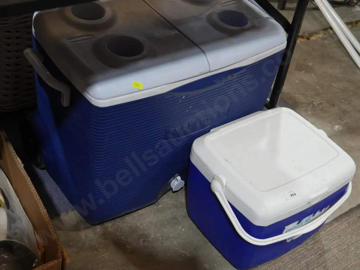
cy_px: 135
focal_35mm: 50
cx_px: 180
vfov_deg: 29.1
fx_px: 520
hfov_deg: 38.2
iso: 800
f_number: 5.3
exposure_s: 1/60
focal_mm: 25
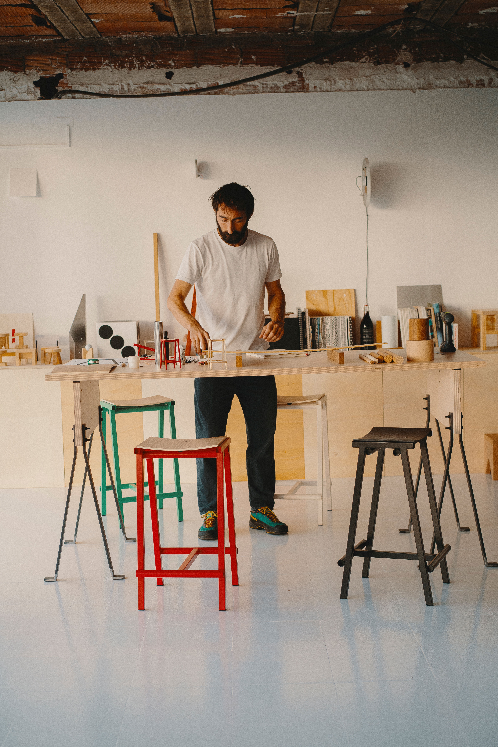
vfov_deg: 36.2
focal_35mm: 55
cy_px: 374
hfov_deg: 24.6
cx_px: 249
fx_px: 1141
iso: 640
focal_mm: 55
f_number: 3.5
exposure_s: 1/250
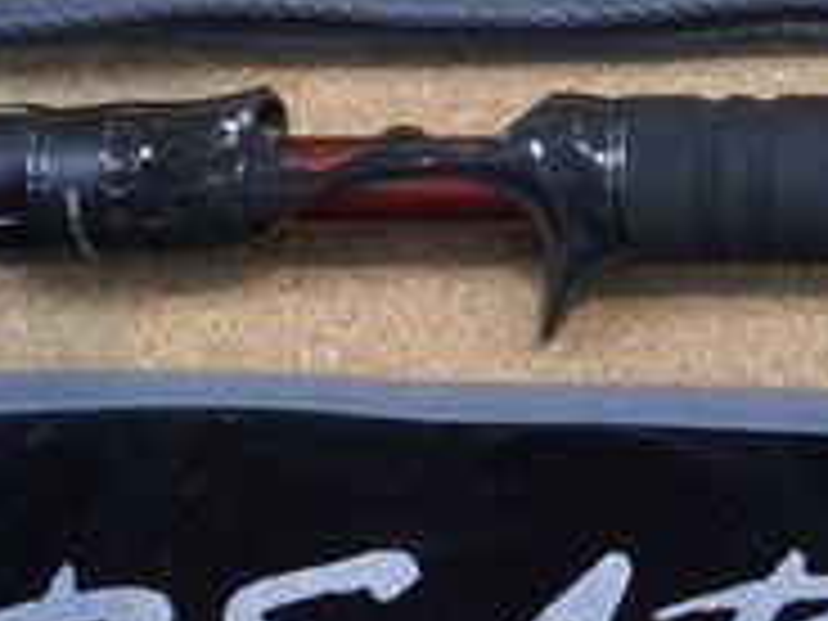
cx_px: 945
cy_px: 536
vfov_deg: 14.5
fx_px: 2416
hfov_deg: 18.6
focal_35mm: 101
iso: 80
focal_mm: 3.3
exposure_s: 1/30
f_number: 2.4
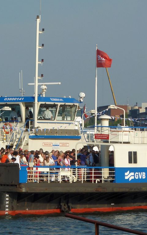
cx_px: 68
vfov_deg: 6.6
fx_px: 2051
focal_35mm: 320
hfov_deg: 4.1
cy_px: 118
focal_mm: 37
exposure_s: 1/400
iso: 80
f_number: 5.6
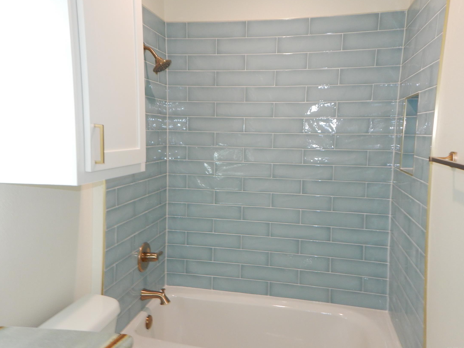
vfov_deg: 58.9
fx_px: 308
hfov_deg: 73.9
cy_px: 173
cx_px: 238
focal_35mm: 23
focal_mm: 4
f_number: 3
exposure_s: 1/30
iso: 200
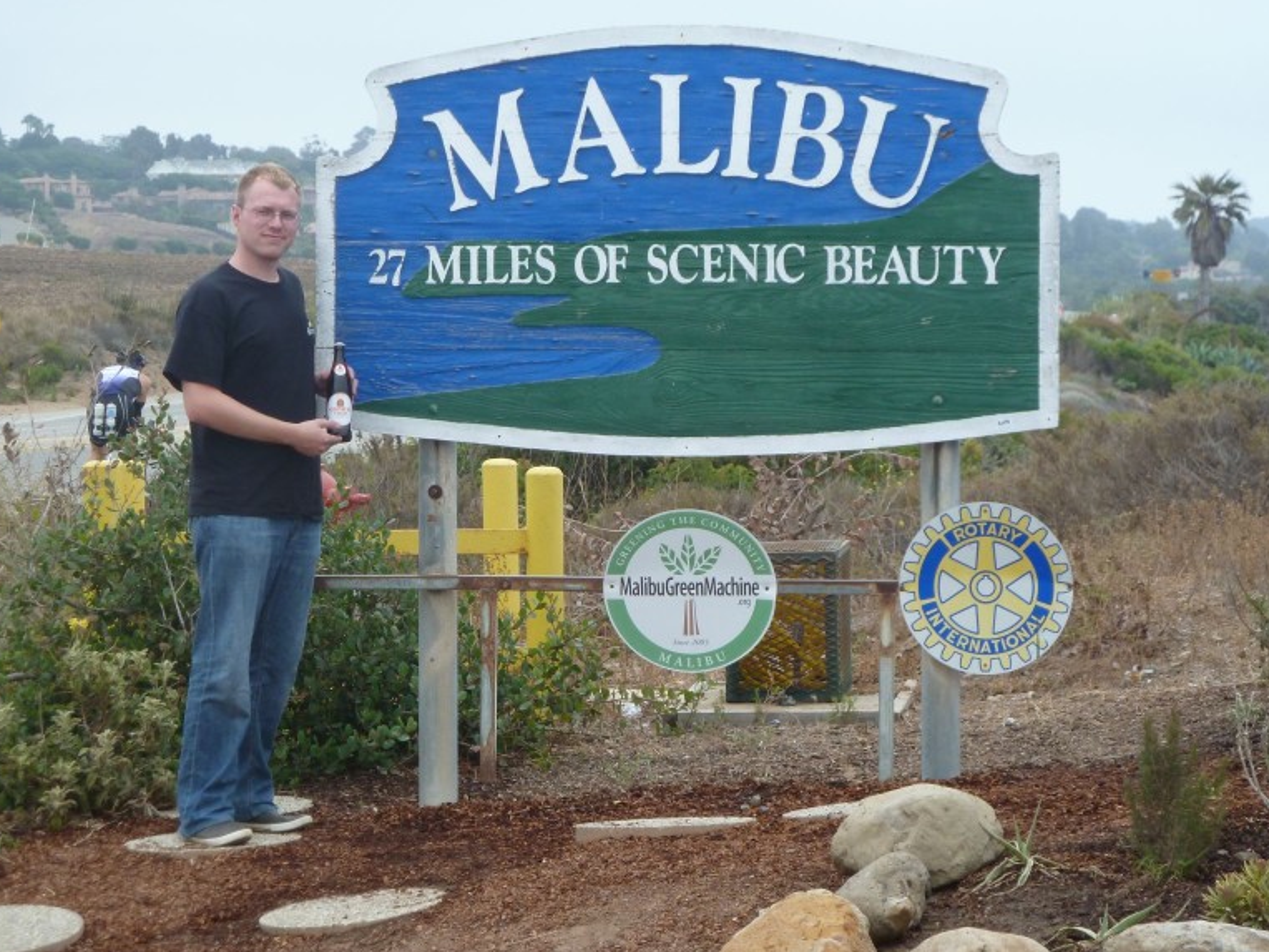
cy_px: 480
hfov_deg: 12.8
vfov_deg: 9.6
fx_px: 5646
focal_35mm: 154
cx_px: 639
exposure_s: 1/400
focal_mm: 24.1
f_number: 4.5
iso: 160
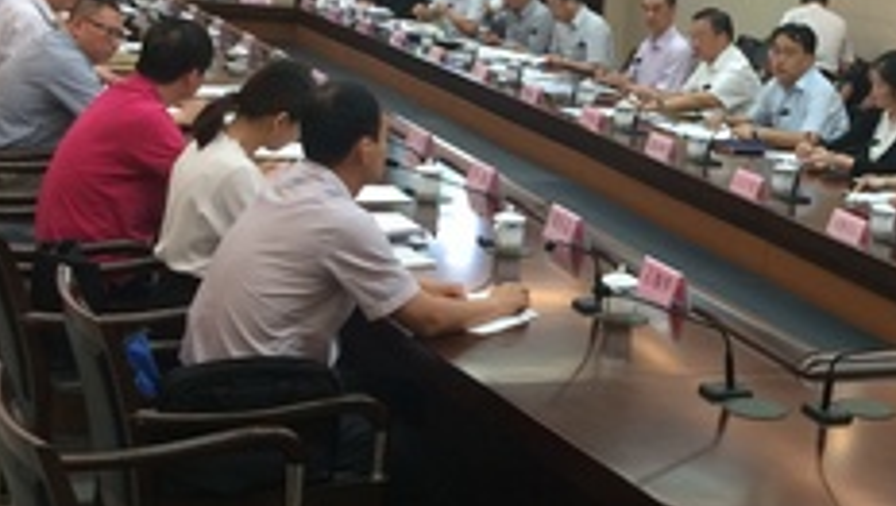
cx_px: 830
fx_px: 1617
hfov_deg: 29.5
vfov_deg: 17.8
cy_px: 253
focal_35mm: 68
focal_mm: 4.15
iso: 125
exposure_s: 1/33
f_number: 2.2
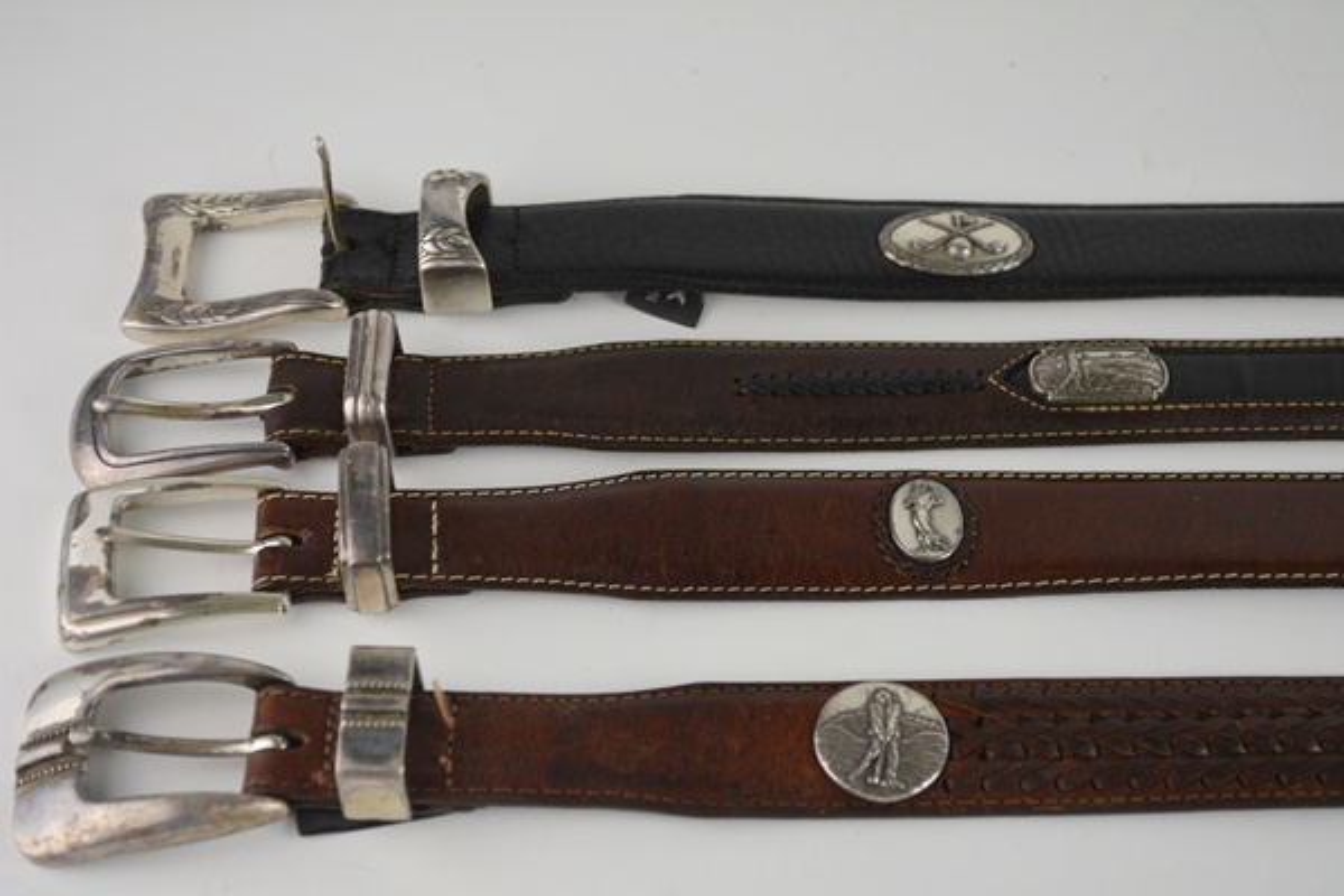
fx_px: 2520
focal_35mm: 68
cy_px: 448
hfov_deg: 29.9
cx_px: 672
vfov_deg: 20.2
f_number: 5.6
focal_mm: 45
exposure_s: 1/125
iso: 250
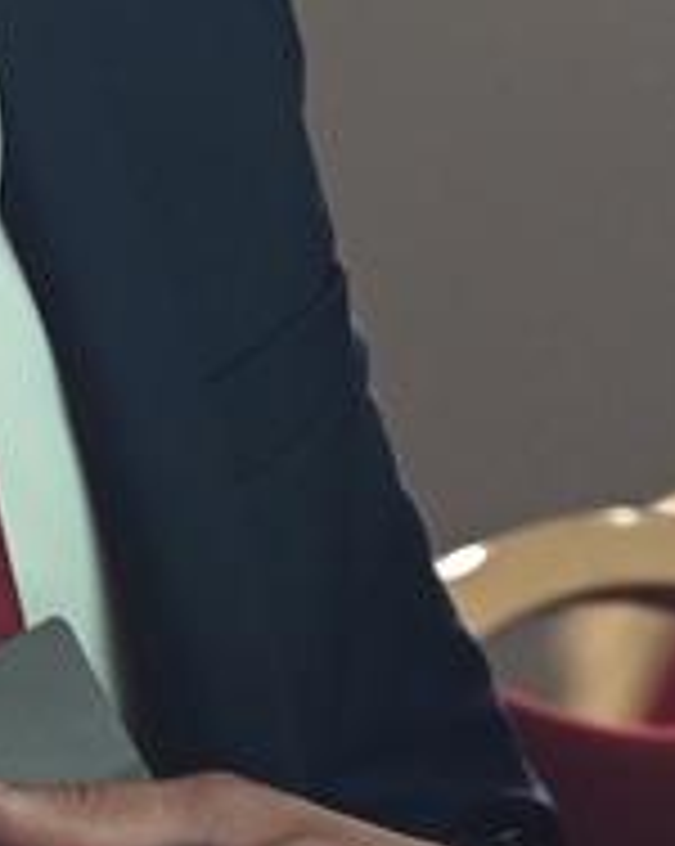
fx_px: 27013
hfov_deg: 1.4
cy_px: -781
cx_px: 2070
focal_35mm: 1080
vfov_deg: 1.8
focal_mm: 135
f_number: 2
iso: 1250
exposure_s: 1/400
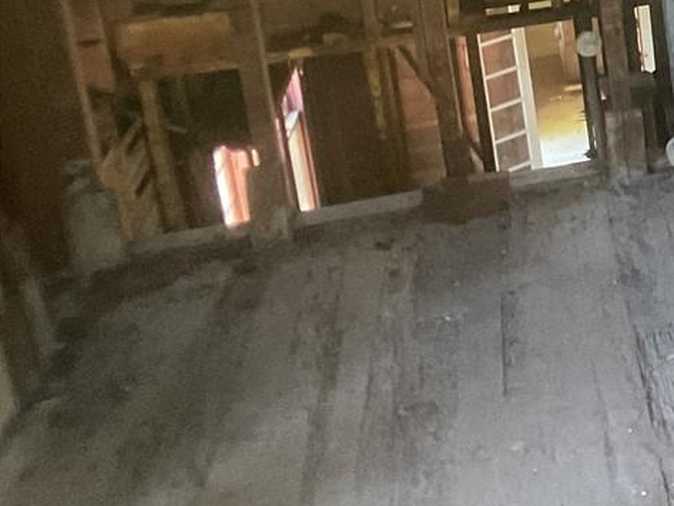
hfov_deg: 17.2
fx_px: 1909
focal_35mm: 98
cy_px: -158
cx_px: 1131
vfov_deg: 14.4
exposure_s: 1/30
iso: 400
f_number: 1.8
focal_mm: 3
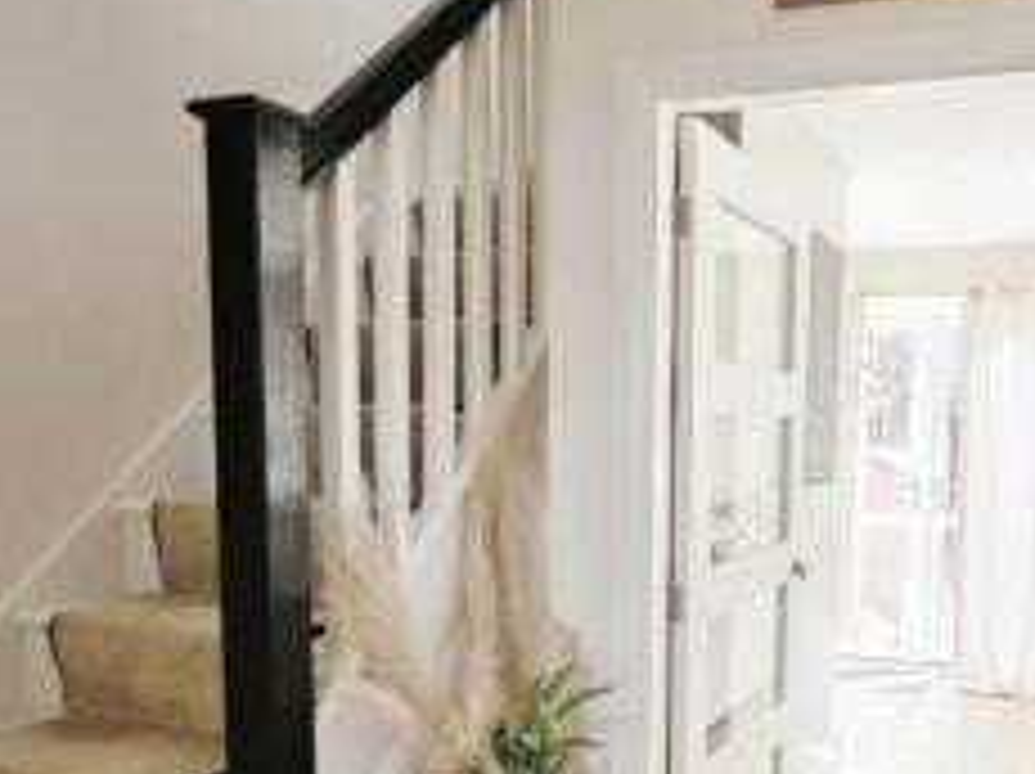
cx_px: 767
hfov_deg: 53.1
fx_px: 986
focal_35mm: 33
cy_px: 556
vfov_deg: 41.9
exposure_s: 1/47
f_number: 2
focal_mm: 1.82
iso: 250
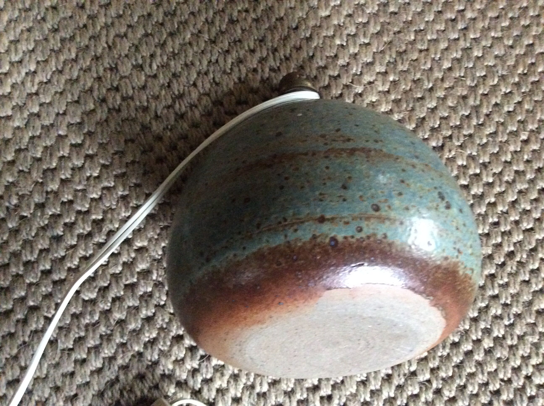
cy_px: 203
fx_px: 502
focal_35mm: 32
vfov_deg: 44.1
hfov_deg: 56.9
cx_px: 272
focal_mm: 3.3
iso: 500
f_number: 2.4
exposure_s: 1/17
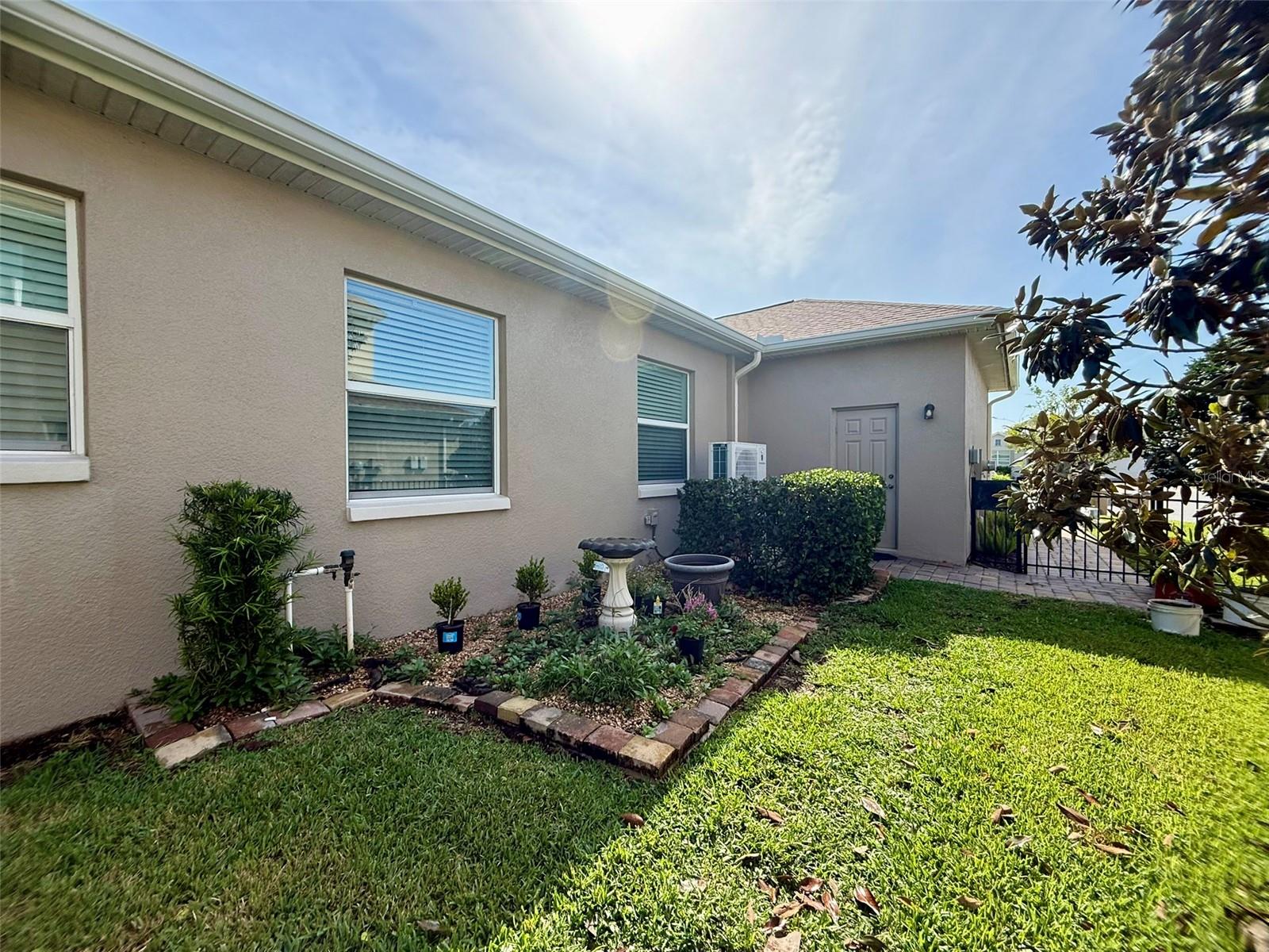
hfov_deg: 102.1
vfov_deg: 85.7
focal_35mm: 14
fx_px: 513
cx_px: 634
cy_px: 476
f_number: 2.2
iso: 64
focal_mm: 2.22
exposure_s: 1/1050
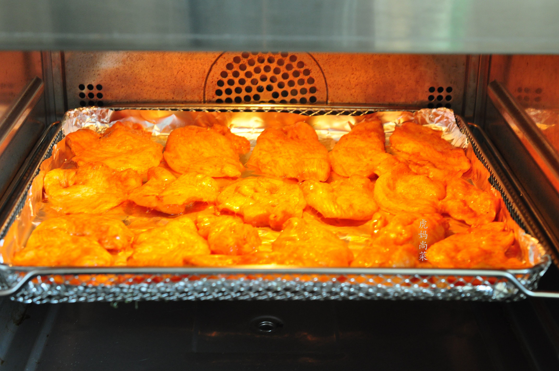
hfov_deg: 33.4
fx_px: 931
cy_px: 186
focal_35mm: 60
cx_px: 280
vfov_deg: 22.6
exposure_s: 1/15
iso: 800
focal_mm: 40
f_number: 6.7
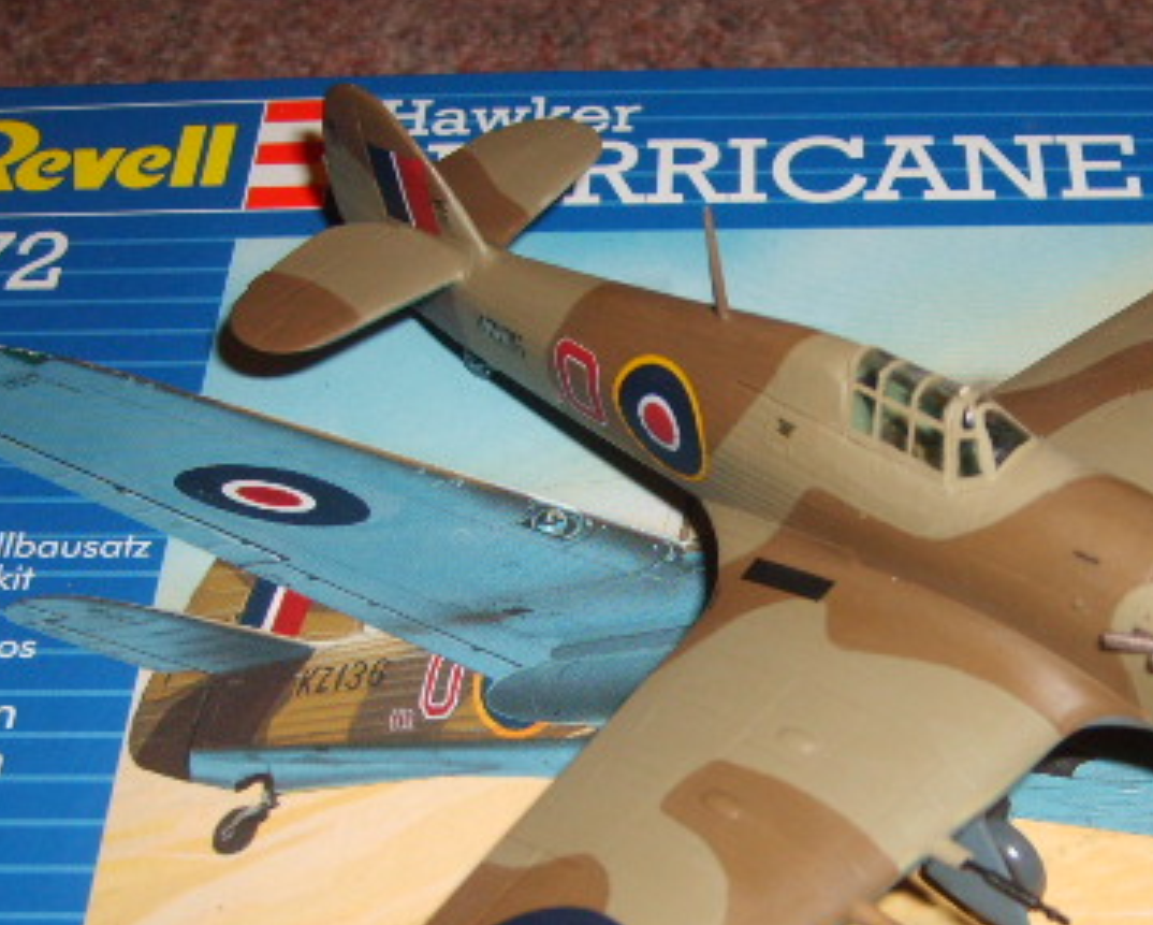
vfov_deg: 24.8
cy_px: 654
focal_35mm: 61
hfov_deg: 30.7
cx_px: 789
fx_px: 2083
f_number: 2.8
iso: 100
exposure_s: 1/45
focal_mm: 5.8
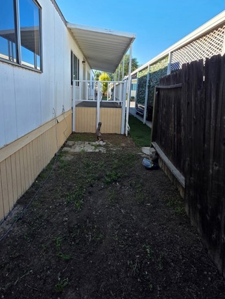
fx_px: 156
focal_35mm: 18
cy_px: 116
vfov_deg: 86.4
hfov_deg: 71.5
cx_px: 104
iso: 40
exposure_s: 1/533
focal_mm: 2.2
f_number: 1.9
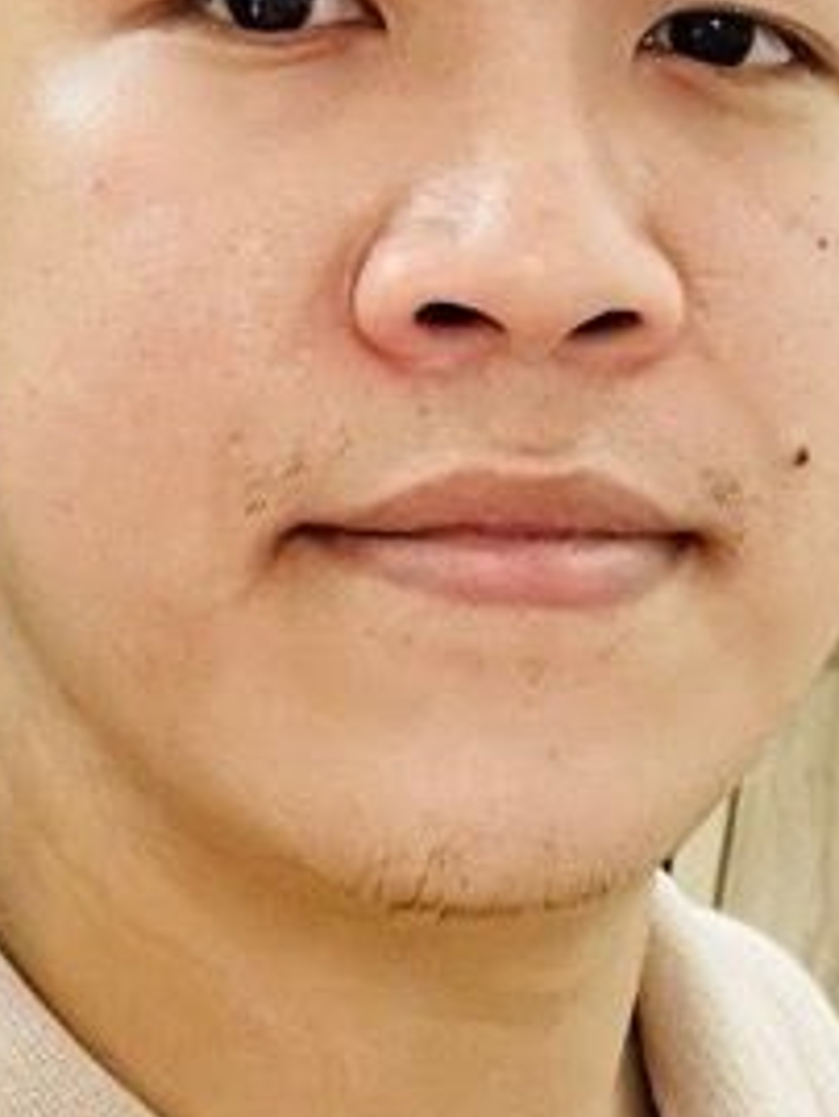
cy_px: 29
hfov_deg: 12.8
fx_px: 3681
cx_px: 876
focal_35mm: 114
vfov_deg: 16.9
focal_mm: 2.71
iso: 320
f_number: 2.2
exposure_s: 1/60
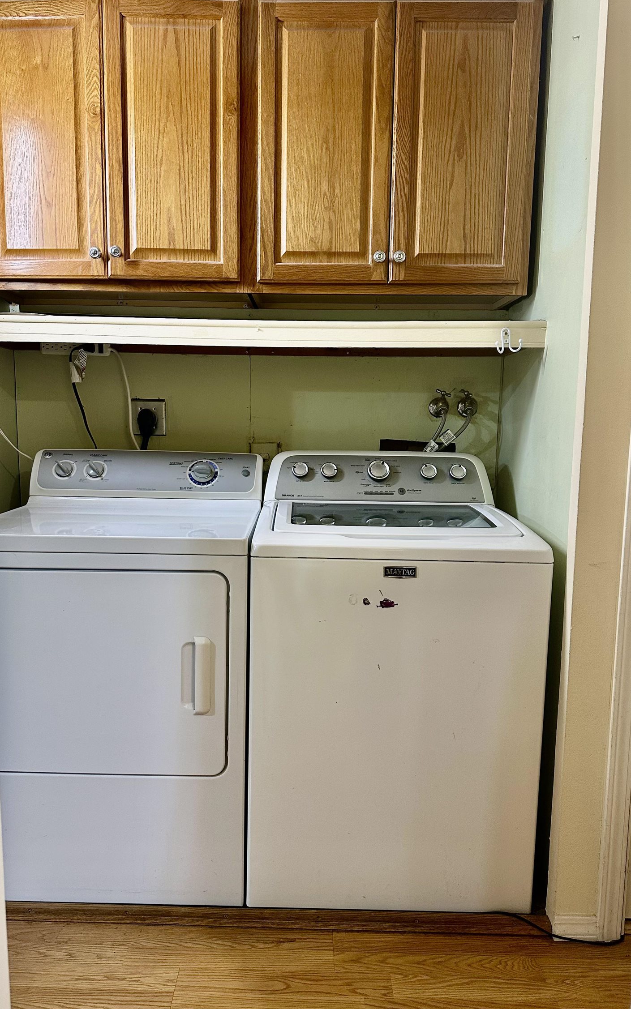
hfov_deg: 47.6
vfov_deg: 70.4
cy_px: 515
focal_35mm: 26
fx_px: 715
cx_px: 294
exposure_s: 1/60
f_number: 1.78
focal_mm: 6.86
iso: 200
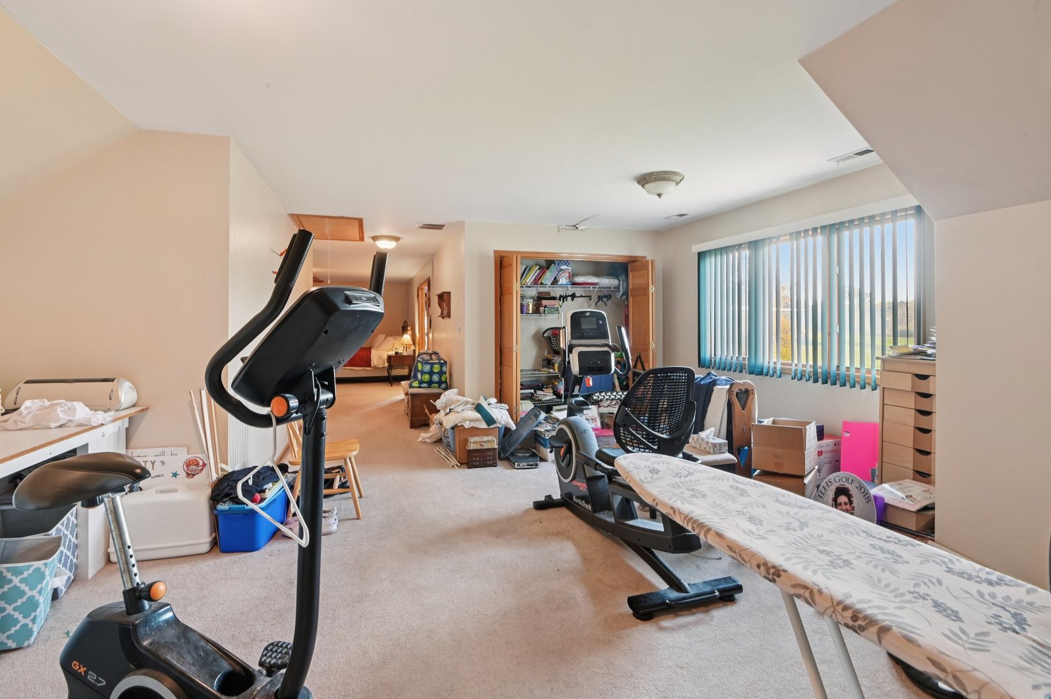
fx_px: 467
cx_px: 526
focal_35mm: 16
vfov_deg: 73.7
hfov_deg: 96.8
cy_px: 350
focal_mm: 16
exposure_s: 1/5
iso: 400
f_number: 13
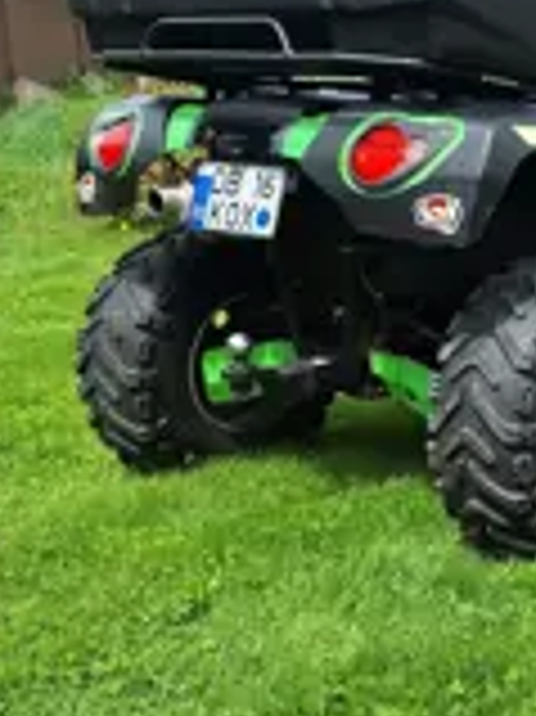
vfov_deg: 33.3
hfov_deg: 23.0
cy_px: 365
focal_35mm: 58
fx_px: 1199
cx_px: 653
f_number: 1.8
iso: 40
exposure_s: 1/2660
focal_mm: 5.54
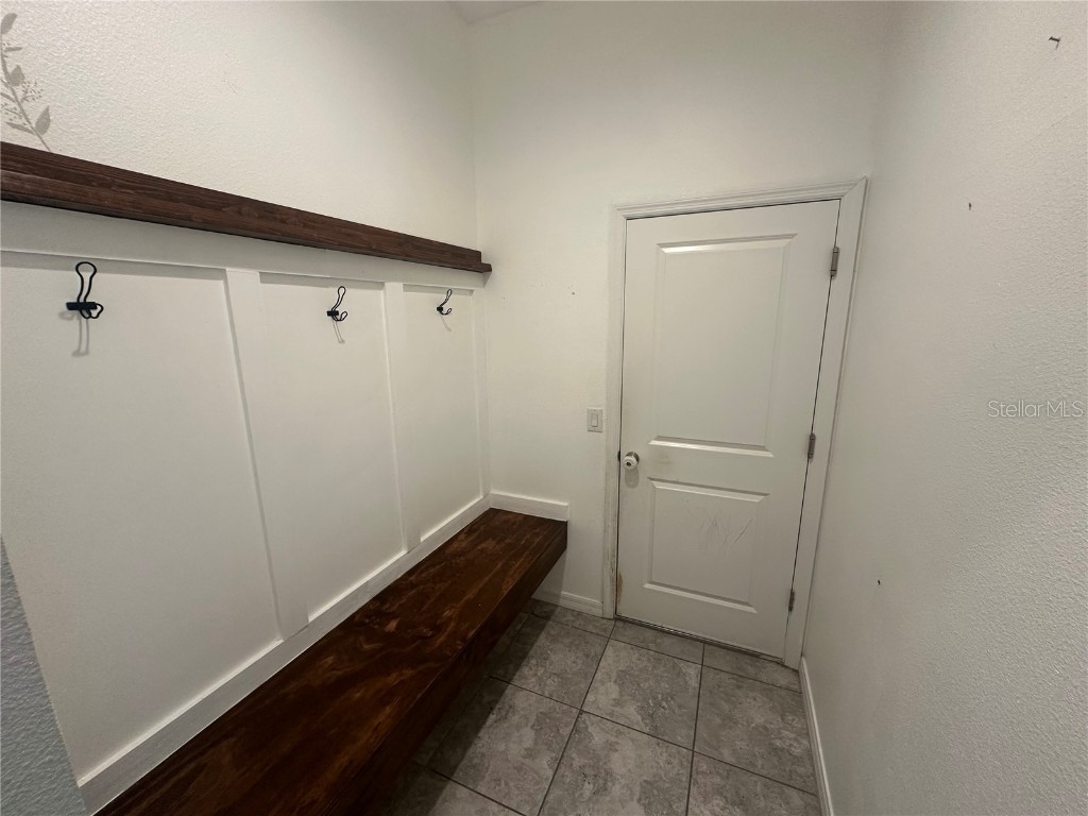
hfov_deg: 102.1
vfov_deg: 85.7
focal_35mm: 14
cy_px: 408
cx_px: 544
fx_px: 440
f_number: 2.2
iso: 160
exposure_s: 1/60
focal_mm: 2.22
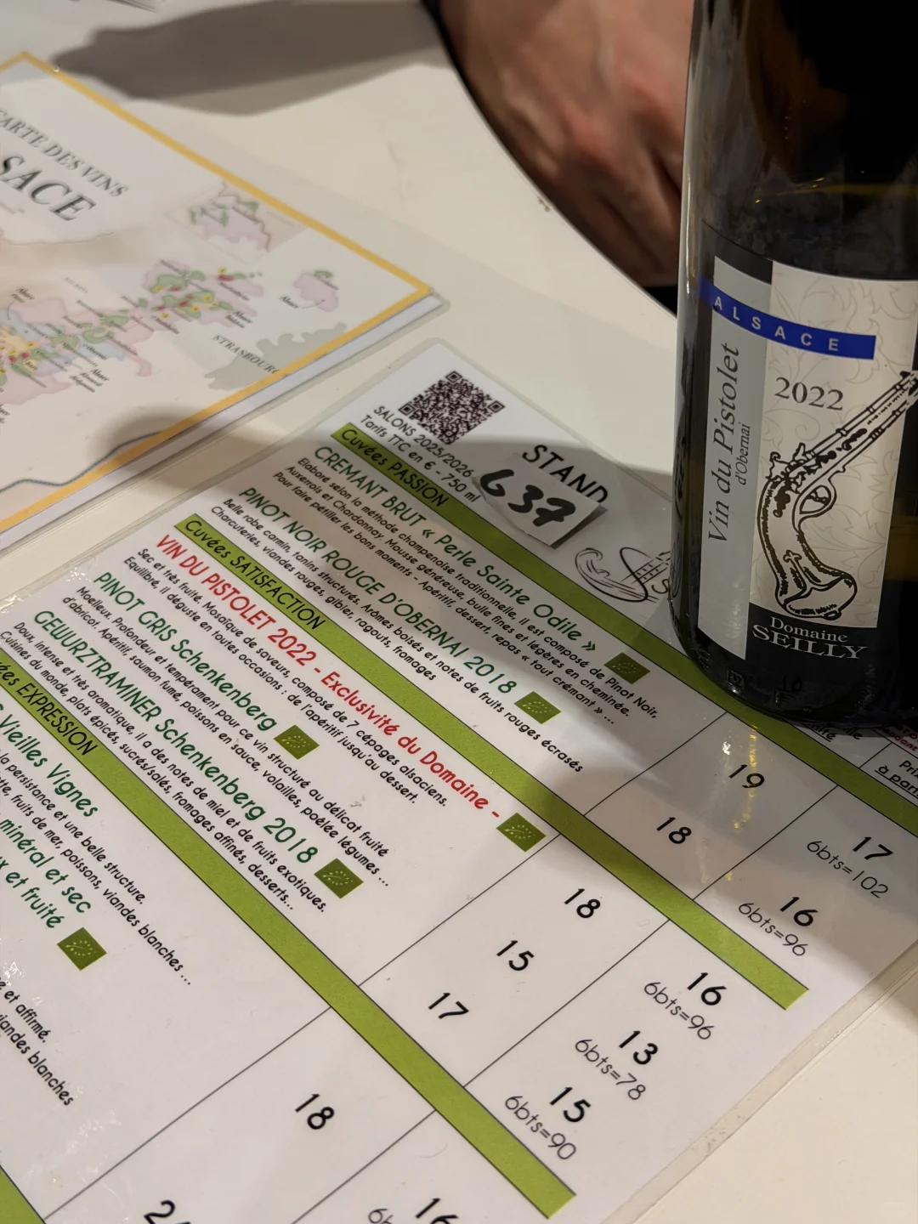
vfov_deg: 39.7
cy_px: 612
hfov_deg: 30.3
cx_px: 459
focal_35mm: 48
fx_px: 1697
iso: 64
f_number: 1.78
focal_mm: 6.76
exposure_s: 1/50
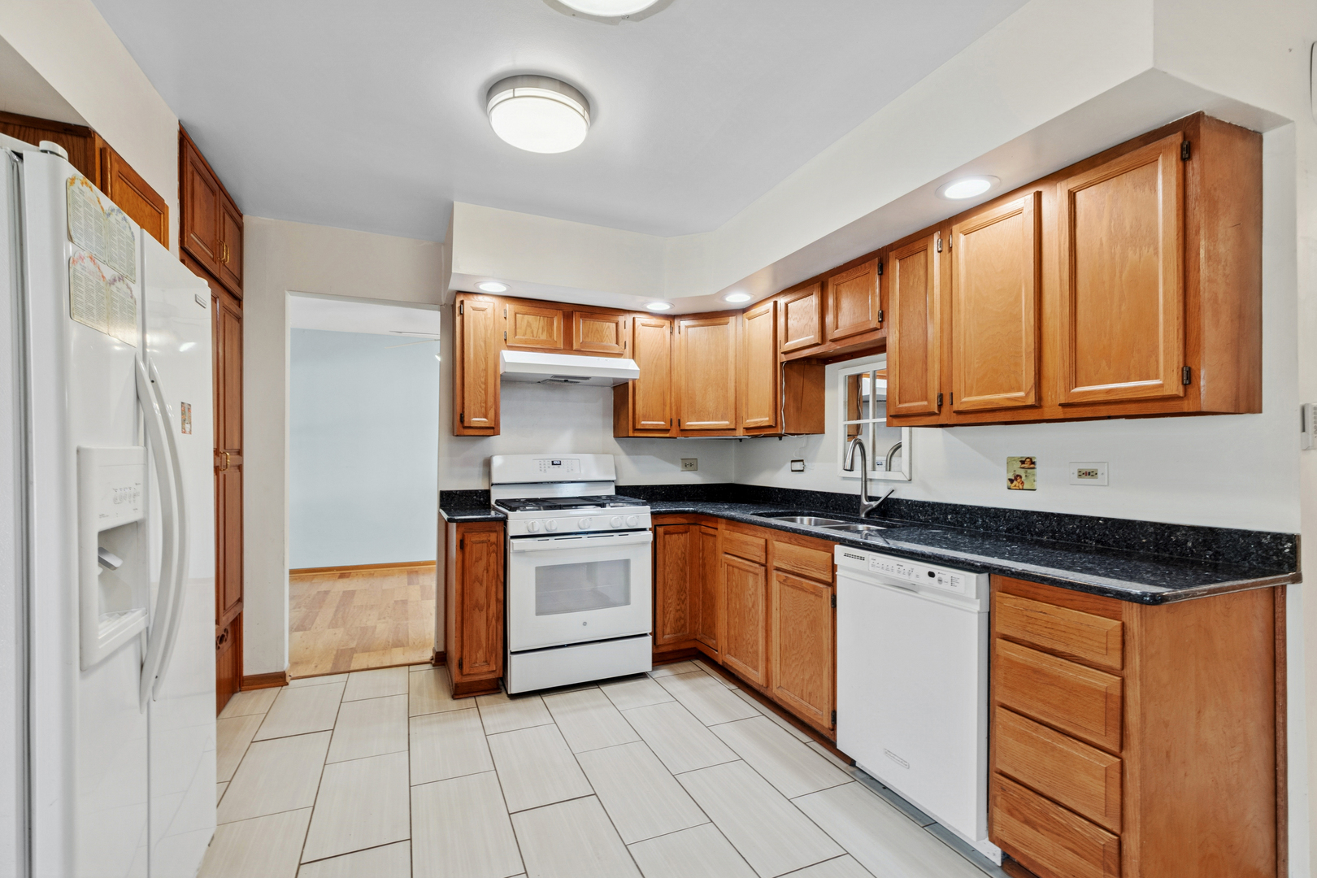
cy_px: 439
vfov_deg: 77.3
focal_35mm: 15
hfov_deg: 100.4
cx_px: 658
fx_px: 549
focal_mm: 10
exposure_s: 1/15
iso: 250
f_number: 8
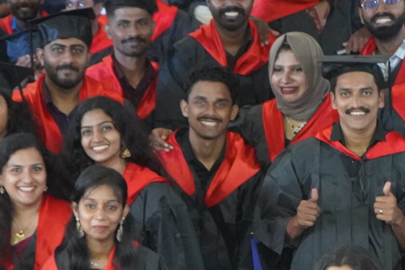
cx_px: 362
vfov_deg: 7.3
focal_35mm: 185
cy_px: 382
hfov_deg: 11.0
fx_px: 2081
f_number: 5.6
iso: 10000
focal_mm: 61
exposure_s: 1/160
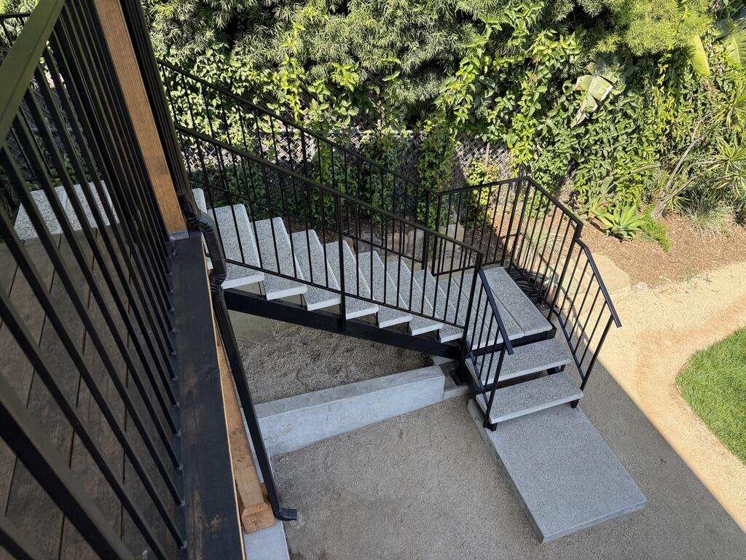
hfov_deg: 71.6
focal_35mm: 24
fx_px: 517
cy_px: 280
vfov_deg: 56.8
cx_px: 373
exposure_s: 1/1493
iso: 100
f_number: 1.78
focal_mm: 6.76
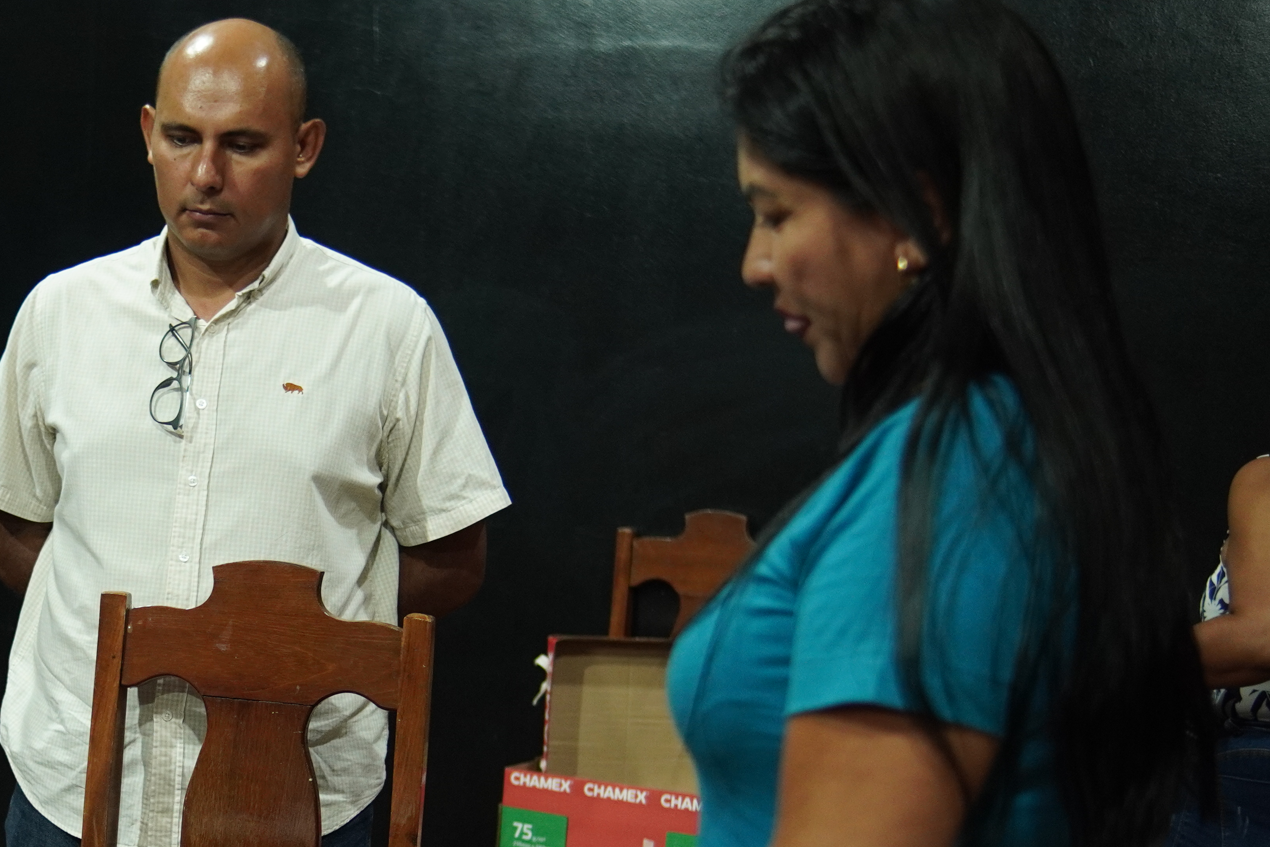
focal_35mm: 64
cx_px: 100
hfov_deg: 30.0
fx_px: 2255
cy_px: 696
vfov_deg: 21.0
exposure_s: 1/160
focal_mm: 23
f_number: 1.6
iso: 800
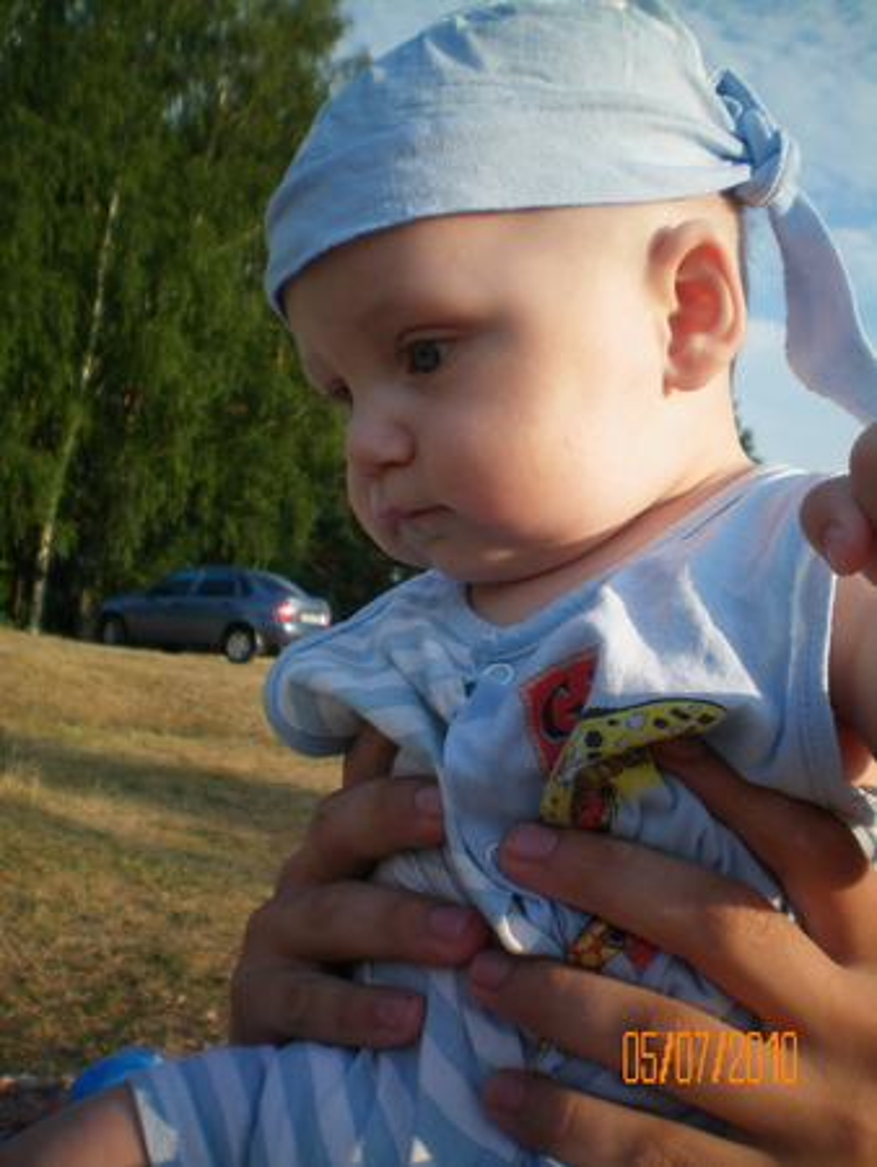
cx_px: 438
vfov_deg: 49.0
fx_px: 1282
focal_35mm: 38
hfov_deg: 37.8
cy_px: 584
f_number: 3.1
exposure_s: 1/500
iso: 64
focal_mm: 6.3
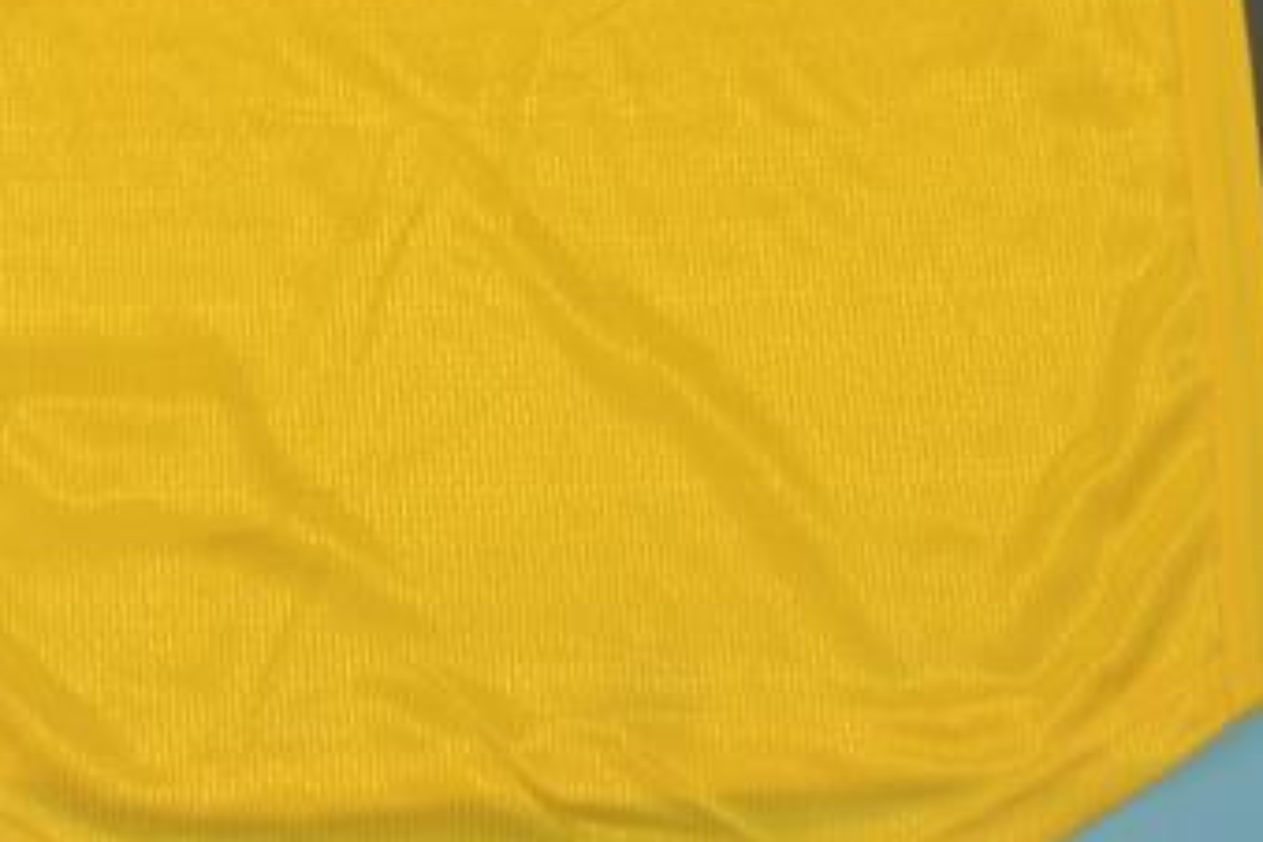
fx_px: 3683
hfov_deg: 19.4
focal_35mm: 105
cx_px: 373
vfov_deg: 12.5
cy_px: -320
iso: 200
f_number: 4
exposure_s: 1/125
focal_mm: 22
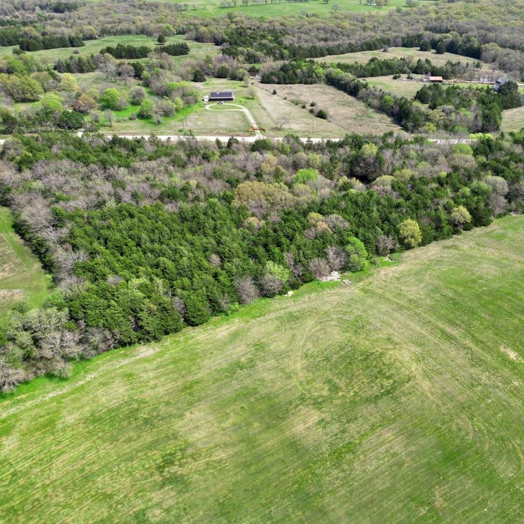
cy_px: 265
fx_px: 497
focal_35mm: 29
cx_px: 339
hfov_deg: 54.8
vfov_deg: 55.6
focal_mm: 6.72
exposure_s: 1/1500
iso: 100
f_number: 1.7
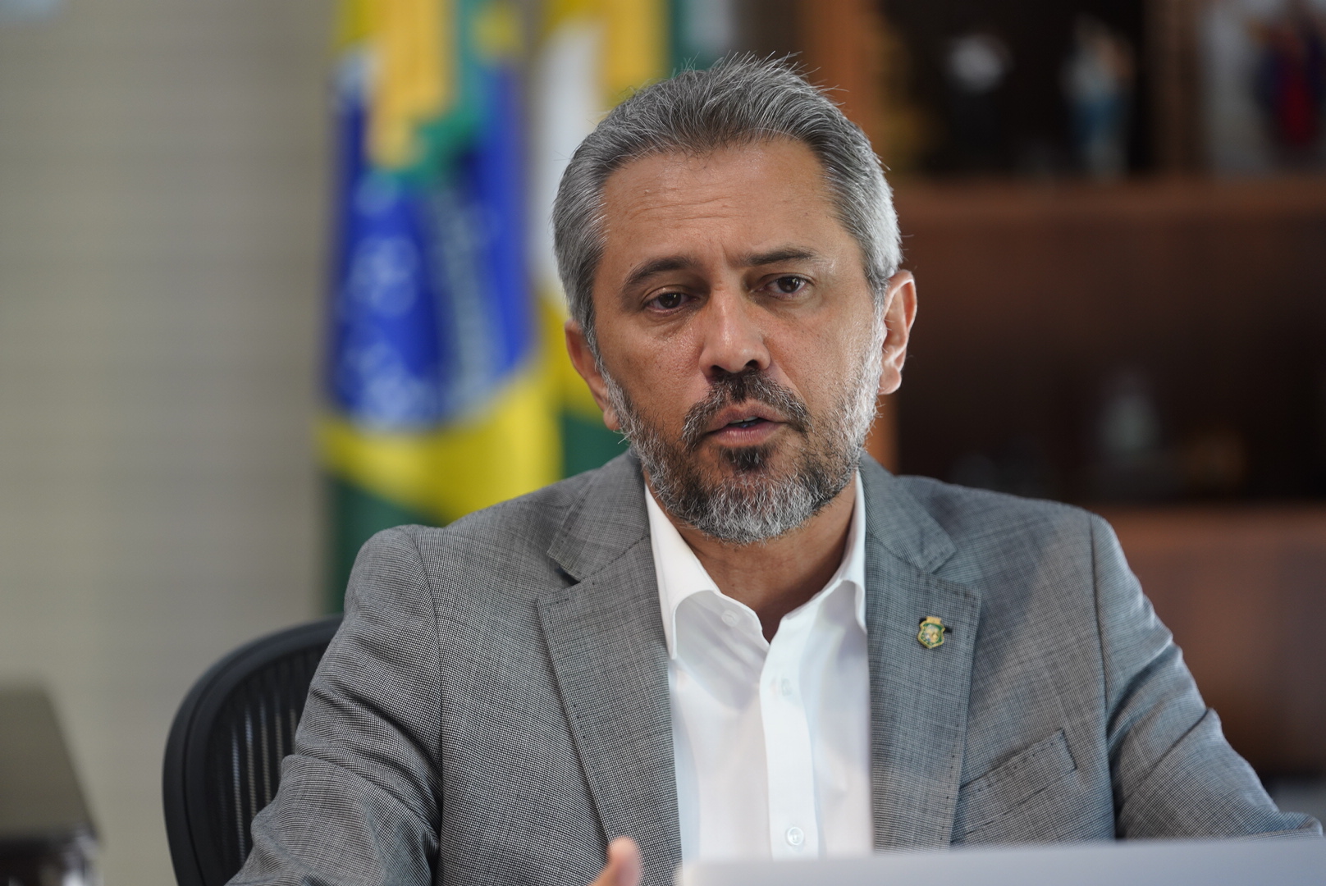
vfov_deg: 8.9
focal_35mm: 155
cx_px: 663
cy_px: 443
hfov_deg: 13.2
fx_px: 5713
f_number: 2.8
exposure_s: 1/100
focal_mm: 155
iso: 640
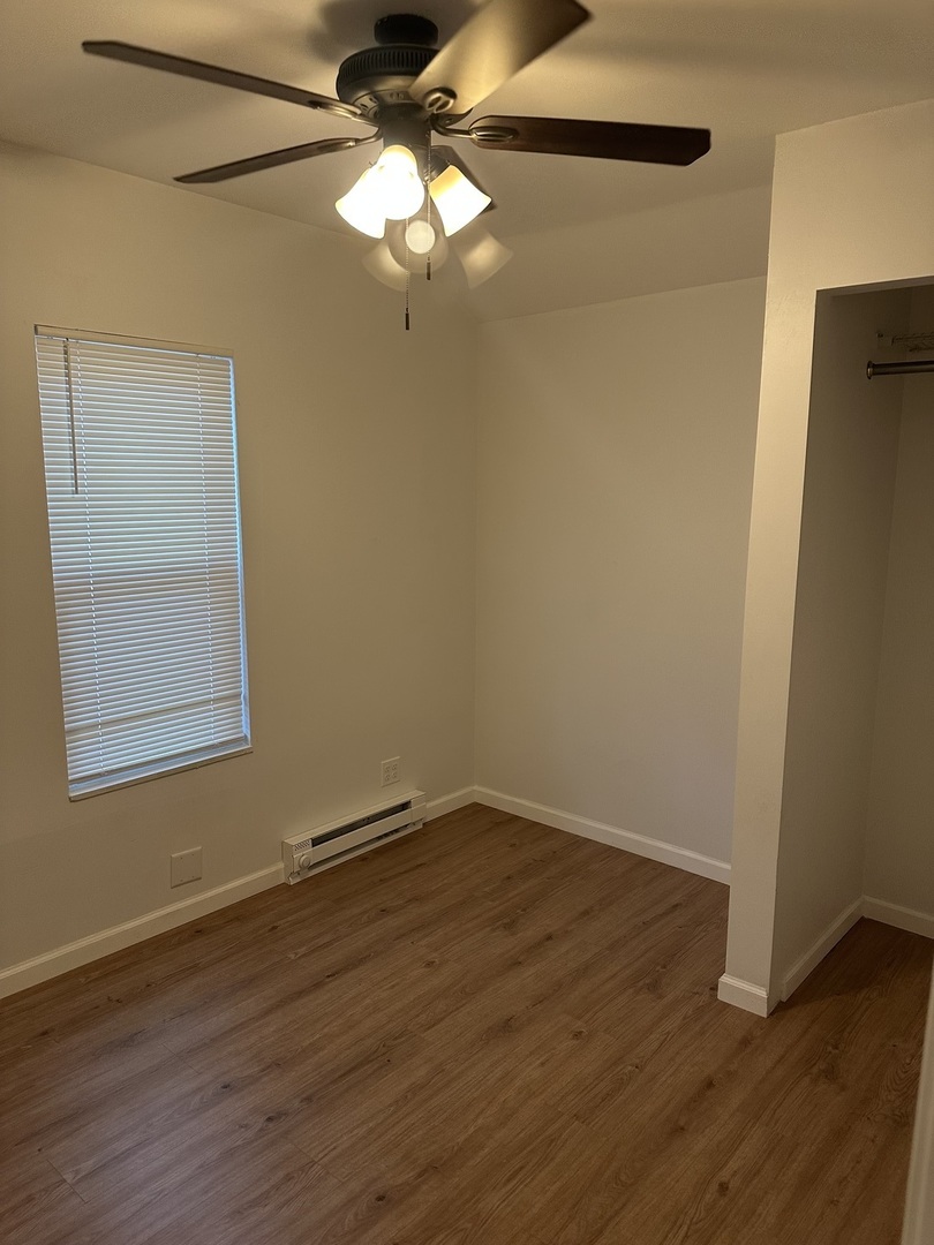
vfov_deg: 71.6
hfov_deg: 56.8
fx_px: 863
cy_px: 622
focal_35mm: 24
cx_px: 467
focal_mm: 6.86
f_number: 1.78
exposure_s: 1/120
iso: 200
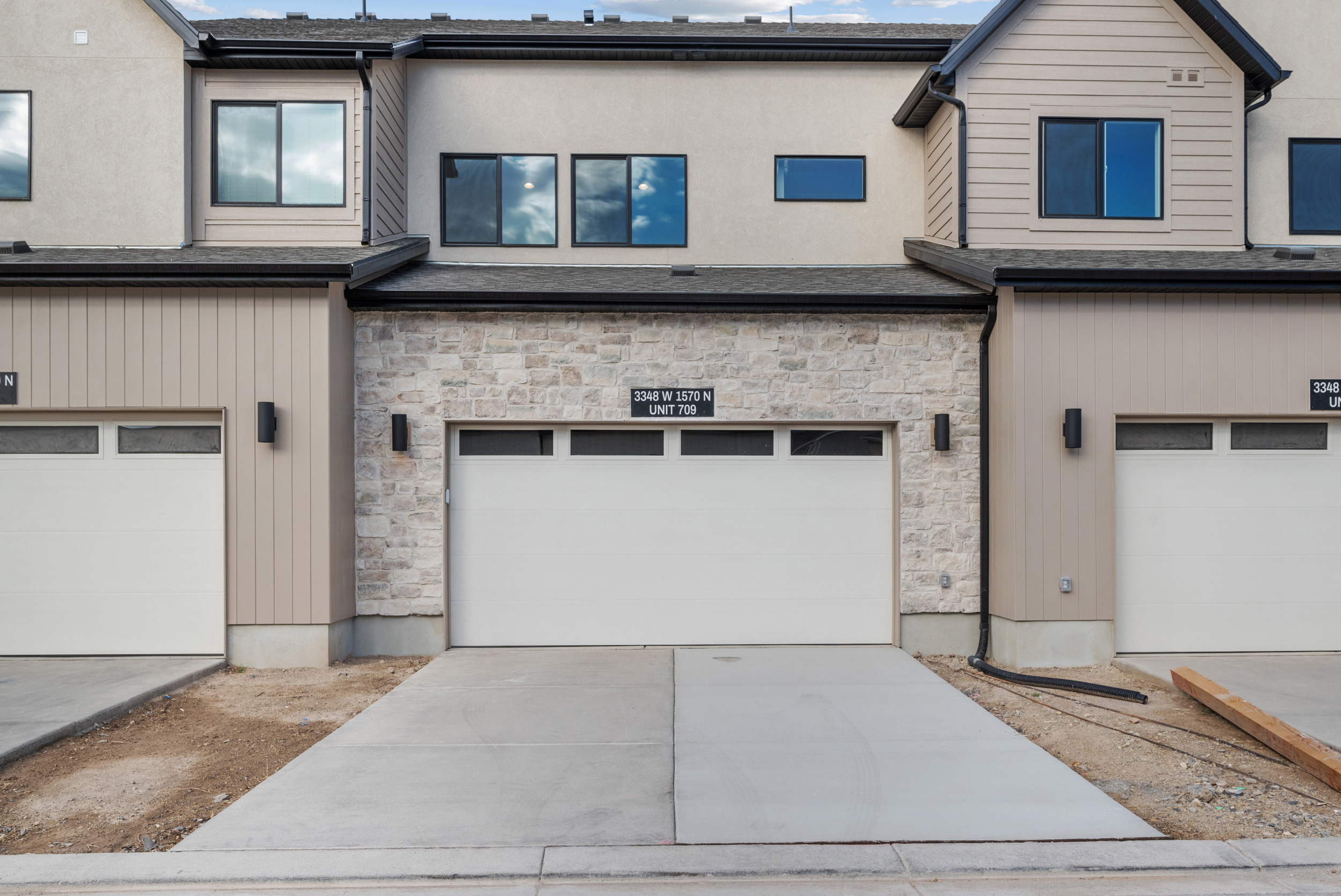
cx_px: 670
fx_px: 987
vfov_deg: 48.8
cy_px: 448
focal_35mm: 26
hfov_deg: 68.4
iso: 800
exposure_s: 1/320
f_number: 8
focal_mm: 26.5
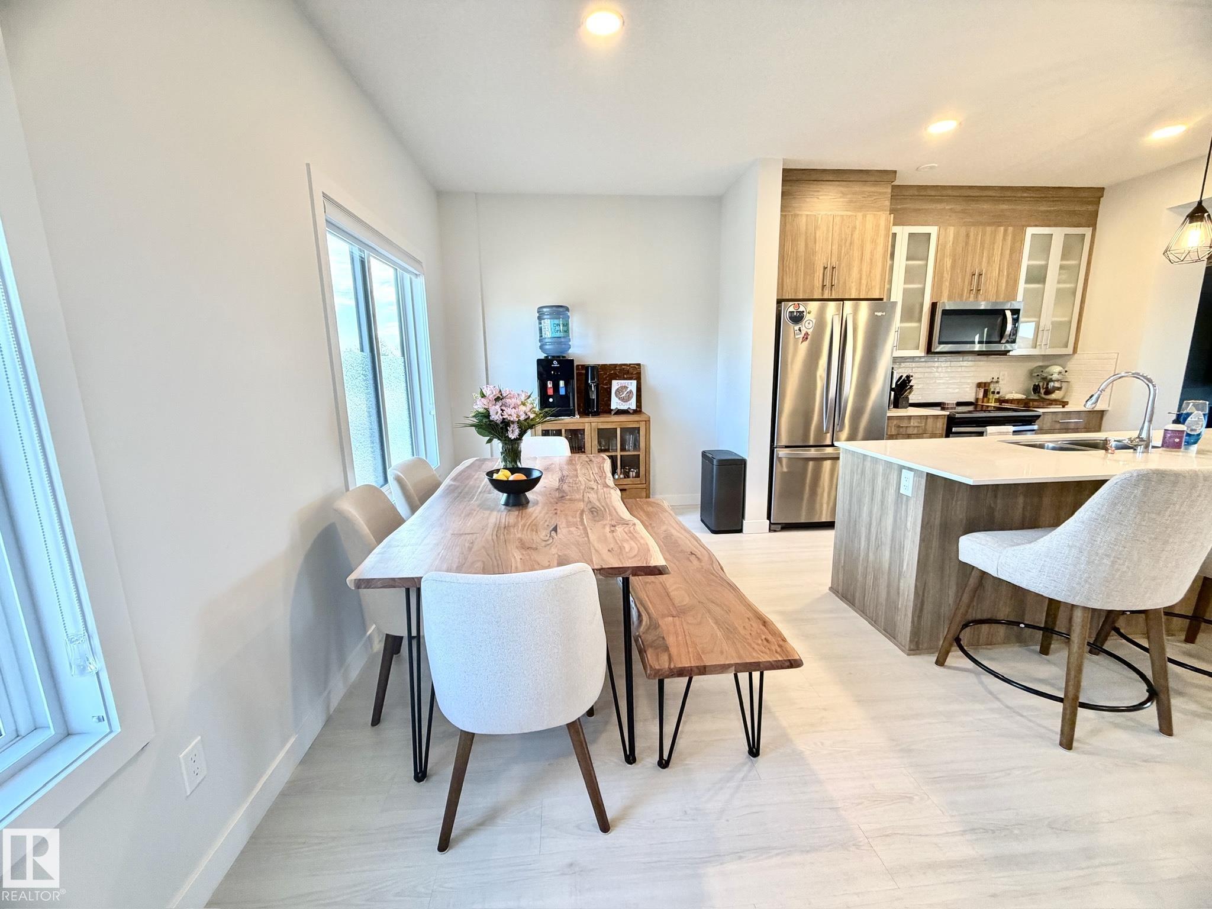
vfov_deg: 85.7
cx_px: 606
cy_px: 454
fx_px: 490
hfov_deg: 102.1
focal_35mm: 14
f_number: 2.2
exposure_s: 1/60
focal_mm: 2.22
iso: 320
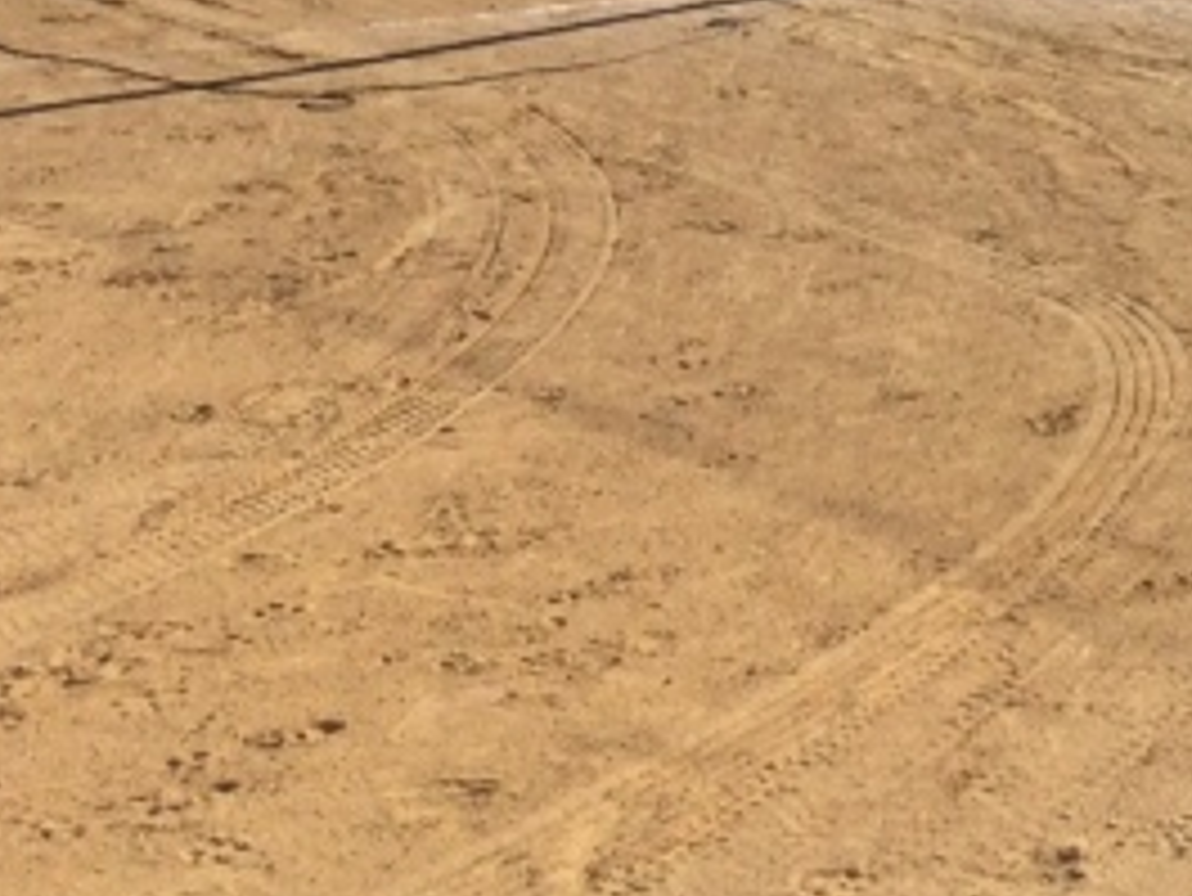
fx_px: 3858
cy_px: -351
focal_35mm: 112
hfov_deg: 17.1
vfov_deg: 12.7
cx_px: 1246
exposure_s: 1/5128
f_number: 2.2
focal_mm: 4.15
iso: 32
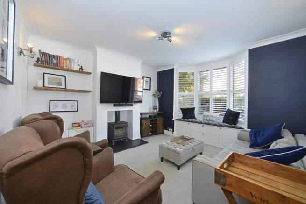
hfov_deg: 104.2
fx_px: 119
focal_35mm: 14
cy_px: 102
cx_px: 153
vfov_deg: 81.2
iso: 400
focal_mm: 14
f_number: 7.1
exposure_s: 1/80
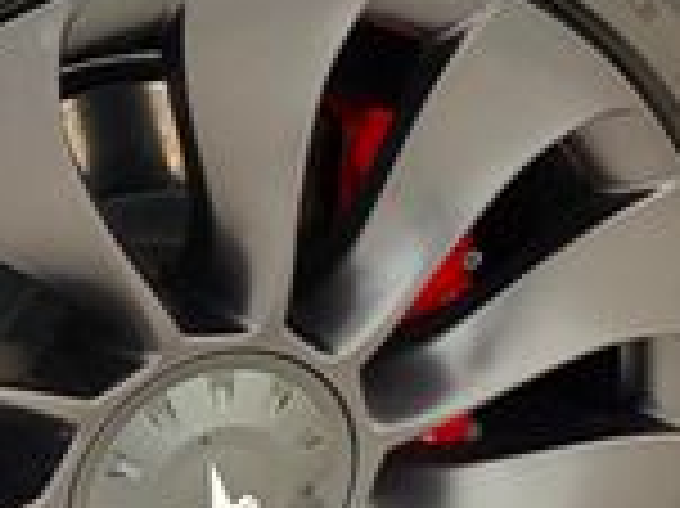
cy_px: 94
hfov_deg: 17.9
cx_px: 342
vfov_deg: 13.4
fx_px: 2159
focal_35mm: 110
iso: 500
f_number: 1.6
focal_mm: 5.96
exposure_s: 1/40
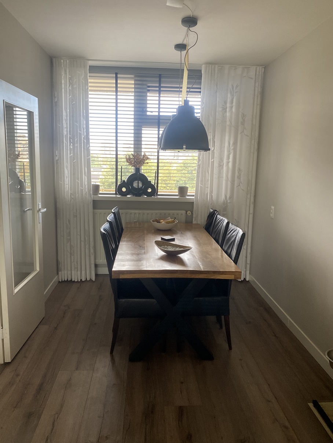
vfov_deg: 67.3
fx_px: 333
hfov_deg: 53.1
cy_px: 222
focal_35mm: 26
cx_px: 166
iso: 125
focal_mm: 4.25
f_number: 1.8
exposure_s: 1/102
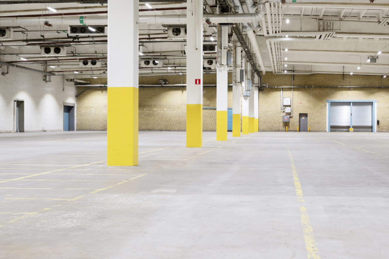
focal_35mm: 70
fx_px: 756
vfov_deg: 19.5
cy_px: 130
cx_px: 194
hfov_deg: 28.8
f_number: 10
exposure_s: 1/1.25
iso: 100
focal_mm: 70
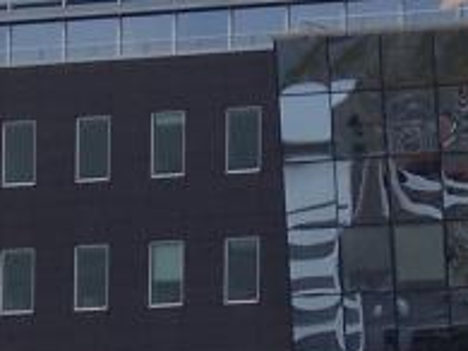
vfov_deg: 2.8
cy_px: 267
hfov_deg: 3.8
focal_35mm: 525
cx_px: 266
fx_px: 7094
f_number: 4.9
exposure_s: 1/180
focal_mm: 16.6
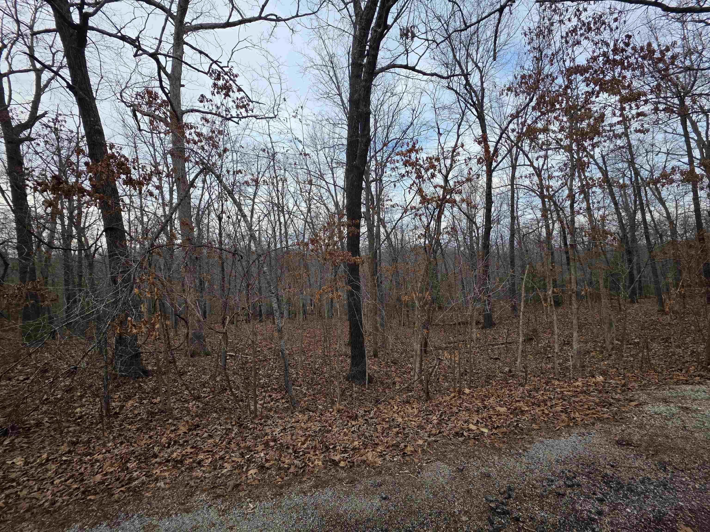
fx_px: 267
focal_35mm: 13
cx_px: 355
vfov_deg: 89.9
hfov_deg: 106.2
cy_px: 266
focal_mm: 2.2
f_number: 1.9
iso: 40
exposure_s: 1/431
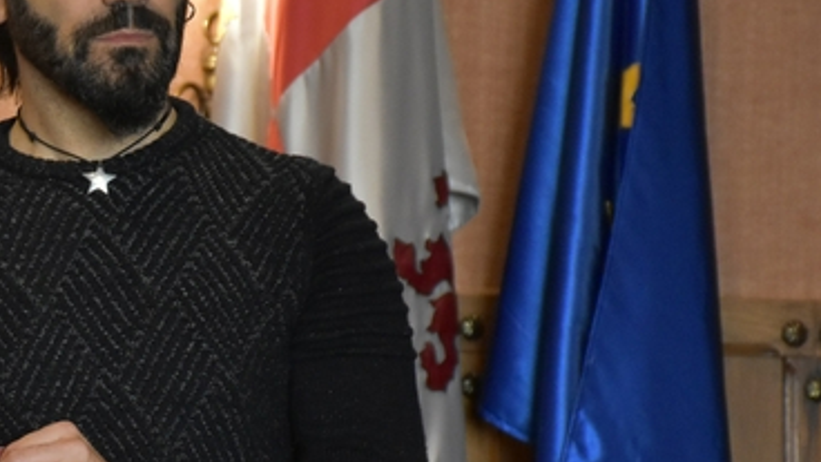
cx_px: -167
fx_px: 7125
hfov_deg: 6.6
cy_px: 415
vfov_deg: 3.7
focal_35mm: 327
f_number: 5.3
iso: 2200
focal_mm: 85
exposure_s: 1/125
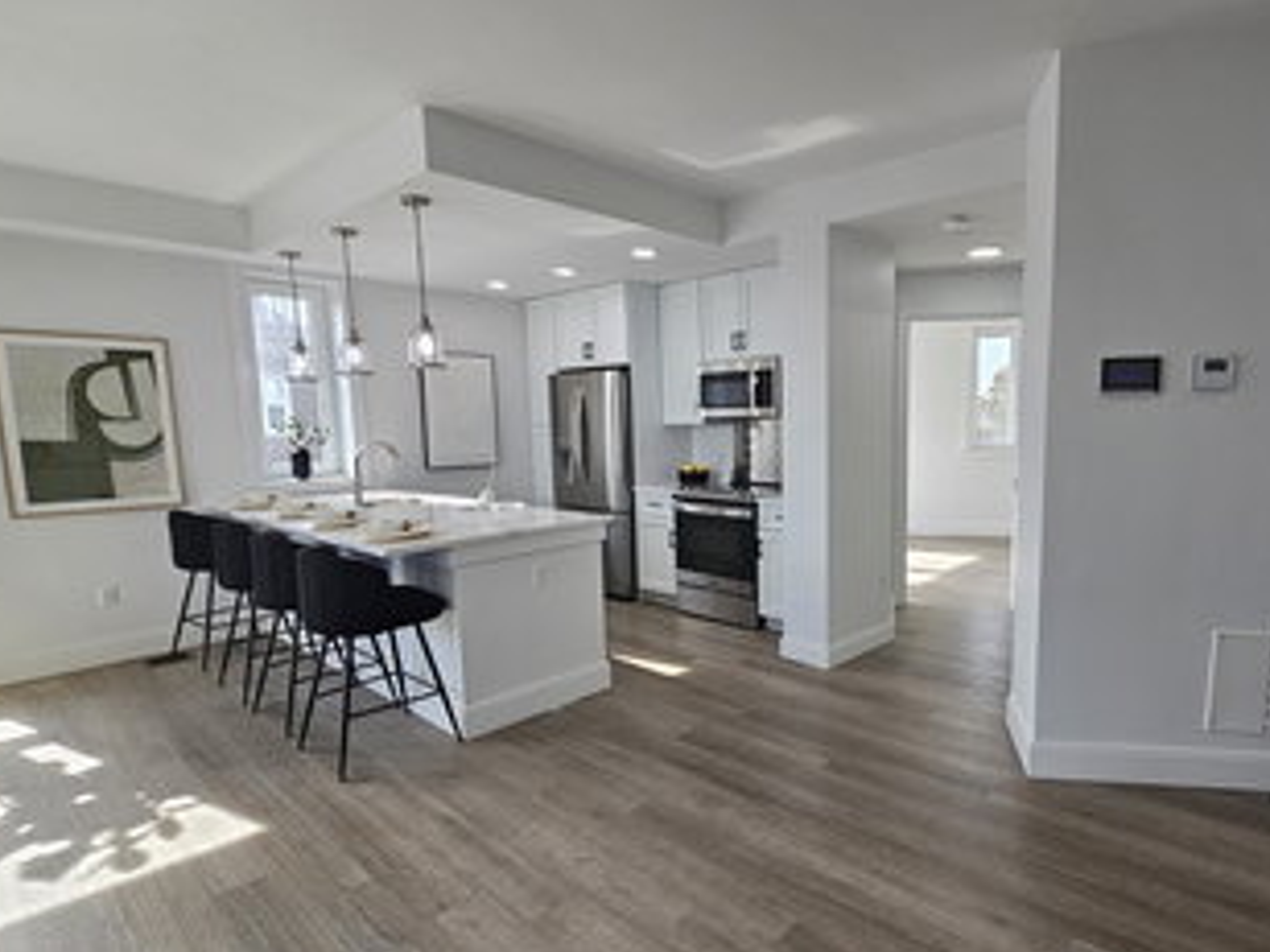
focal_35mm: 18
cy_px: 511
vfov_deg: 71.5
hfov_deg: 86.8
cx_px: 753
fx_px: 660
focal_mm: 2.2
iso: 80
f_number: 2.2
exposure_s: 1/120
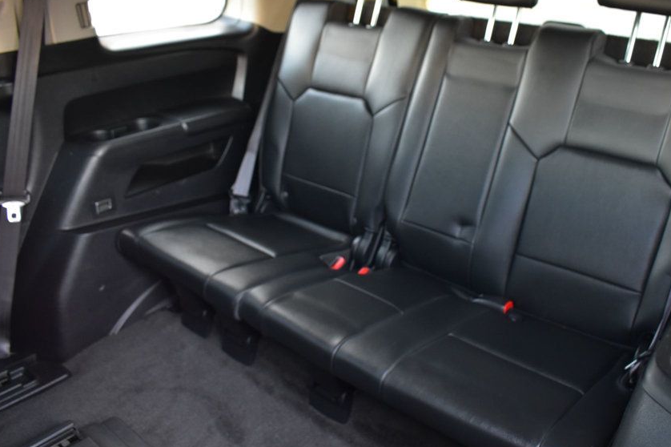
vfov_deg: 39.9
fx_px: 615
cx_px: 388
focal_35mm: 33
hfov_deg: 57.0
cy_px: 199
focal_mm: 18
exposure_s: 1/15
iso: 1600
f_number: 5
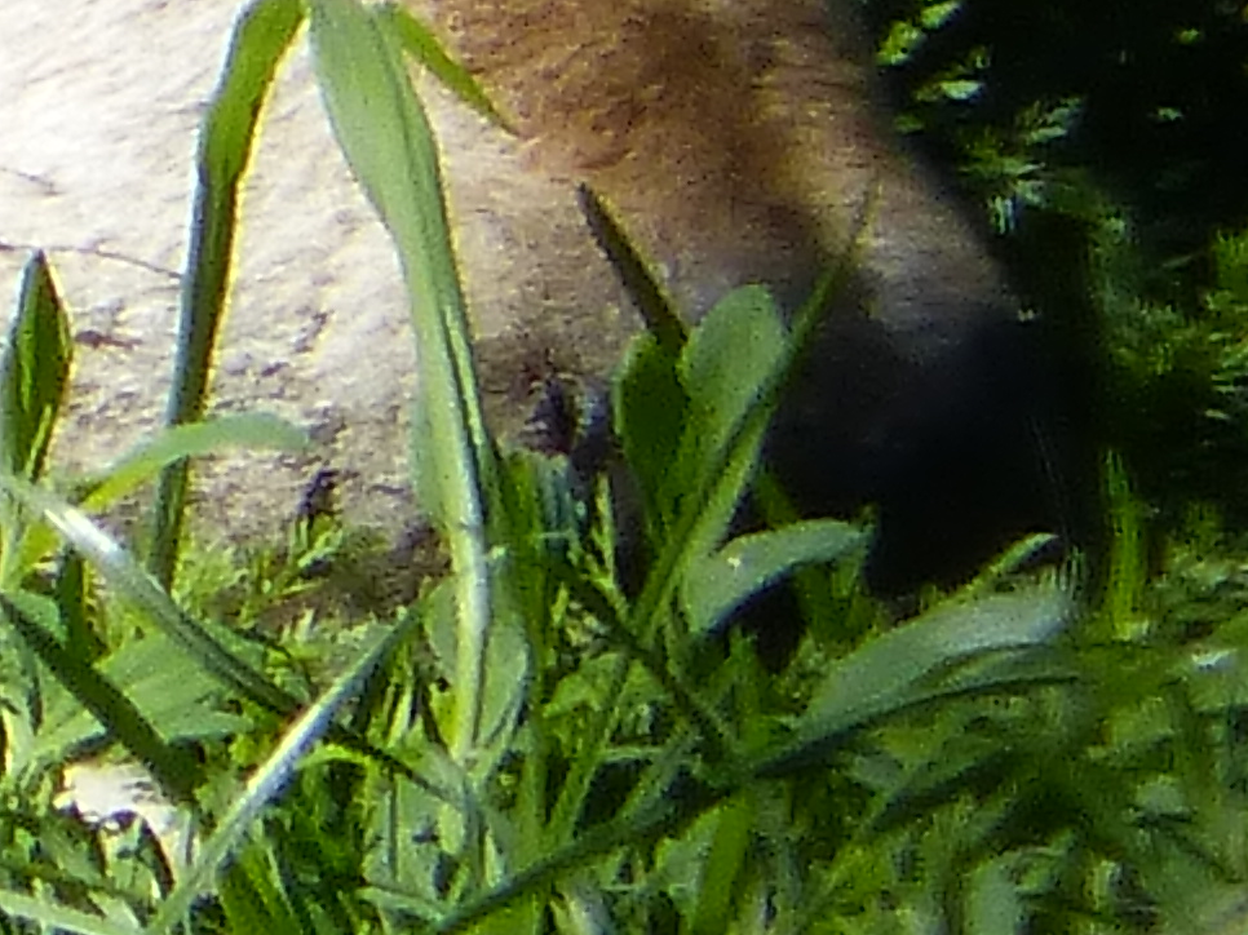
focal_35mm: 5725
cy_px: -976
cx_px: -537
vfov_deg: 0.3
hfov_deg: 0.3
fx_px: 206350
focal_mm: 108
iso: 100
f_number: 5.2
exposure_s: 1/400
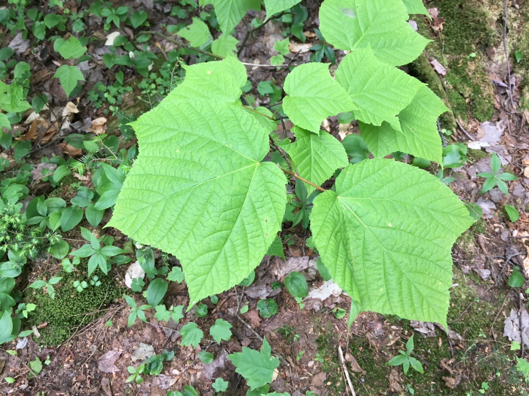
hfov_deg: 61.7
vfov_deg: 48.2
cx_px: 264
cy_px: 198
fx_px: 443
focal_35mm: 29
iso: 25
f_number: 2.2
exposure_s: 1/30
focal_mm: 4.15
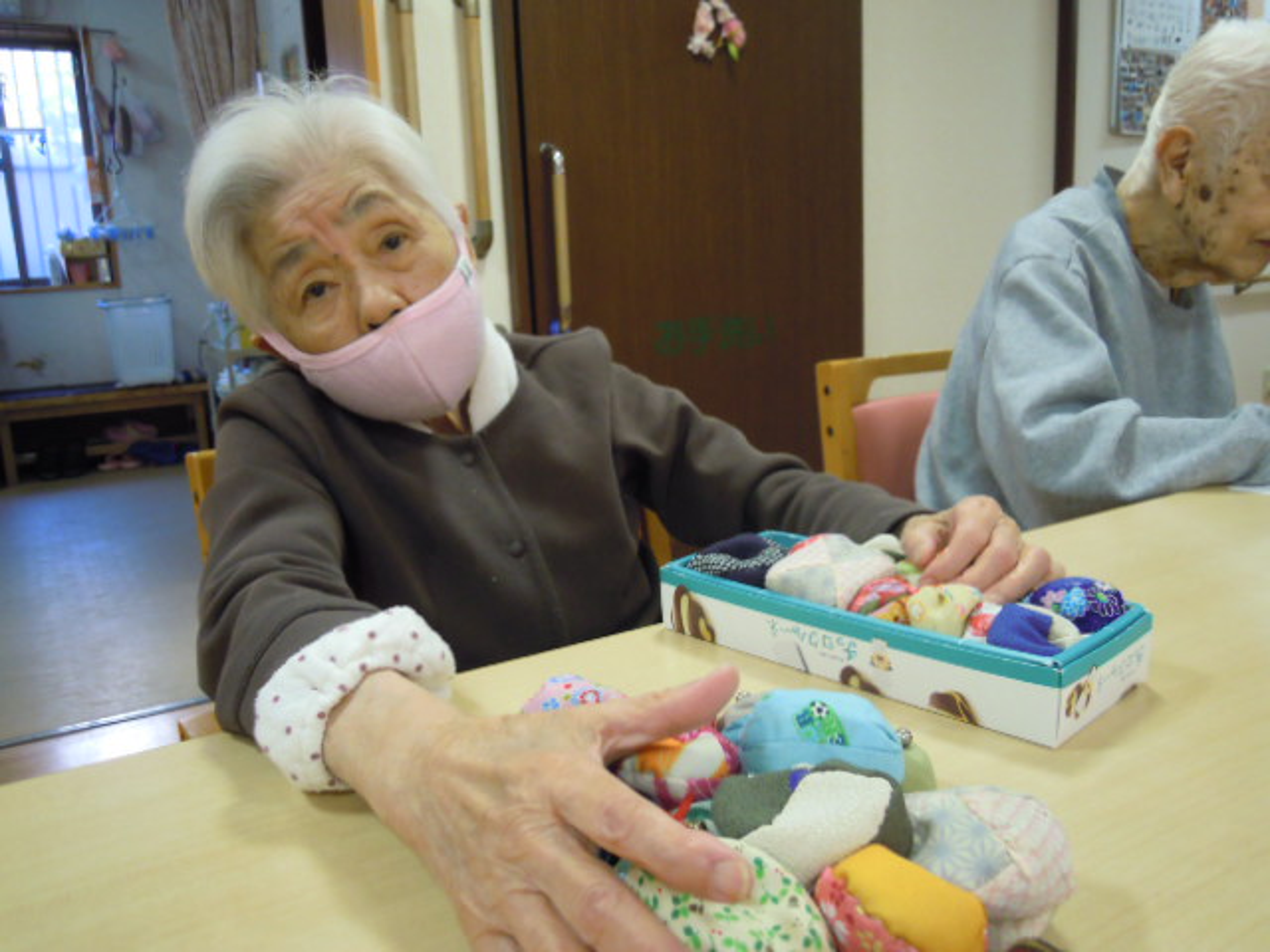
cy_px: 476
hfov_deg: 63.4
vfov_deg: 49.7
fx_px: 1027
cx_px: 635
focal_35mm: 28
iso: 360
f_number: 2.7
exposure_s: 1/30
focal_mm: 5
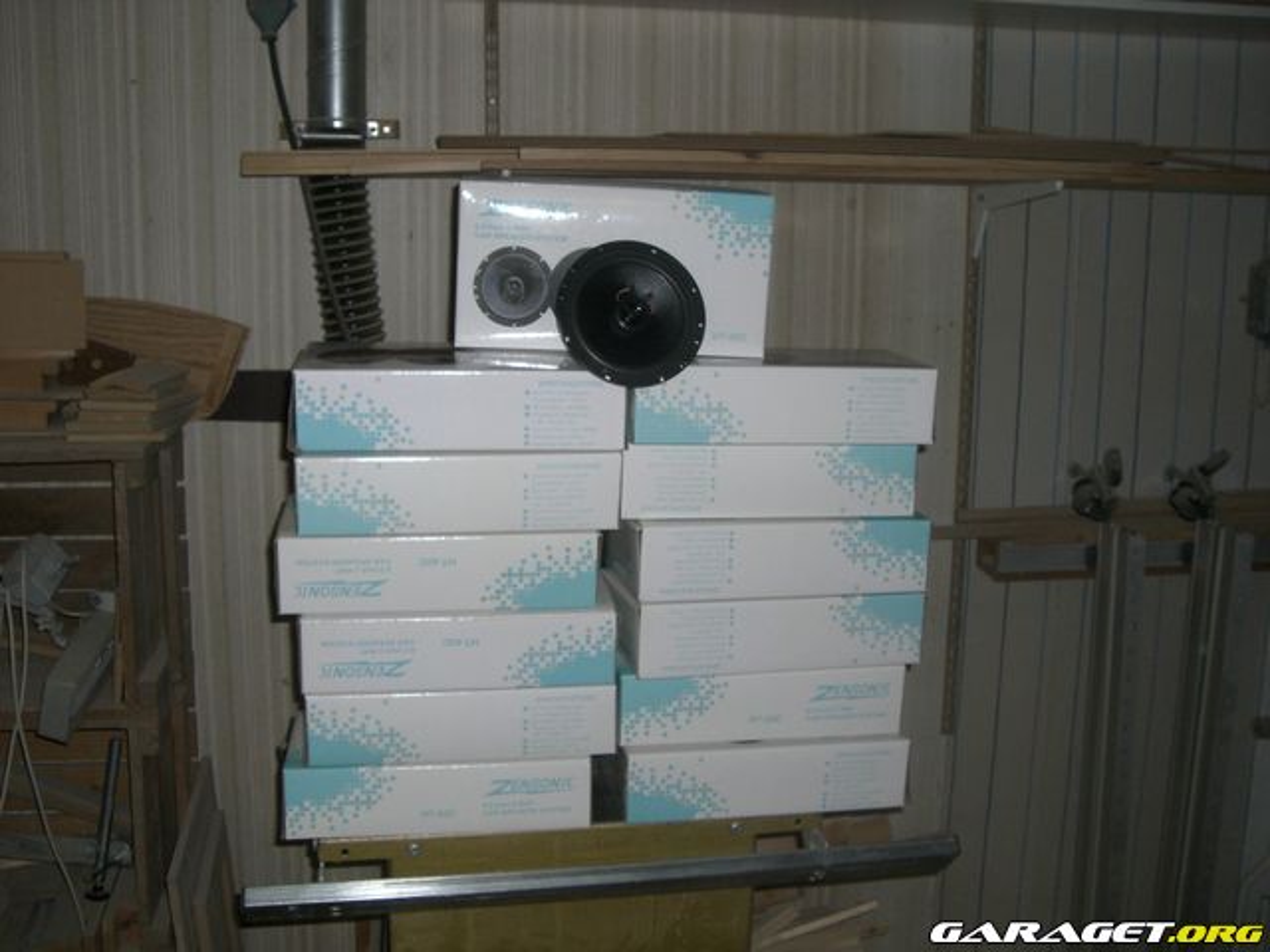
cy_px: 476
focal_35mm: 38
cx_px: 635
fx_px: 1394
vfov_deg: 37.7
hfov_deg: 49.0
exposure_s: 1/60
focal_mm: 6.2
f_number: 2.7
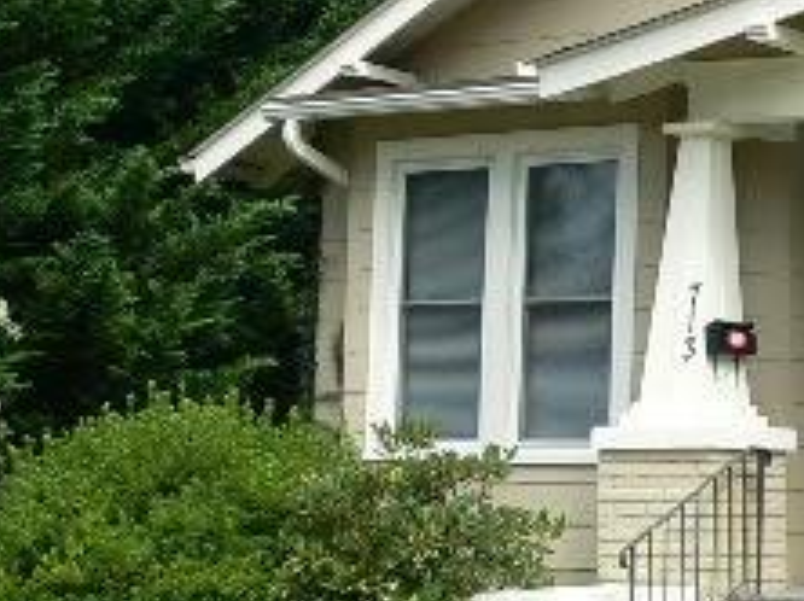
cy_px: 199
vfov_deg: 14.2
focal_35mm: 104
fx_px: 2413
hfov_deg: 17.5
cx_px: 1108
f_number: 4
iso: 80
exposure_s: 1/160
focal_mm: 6
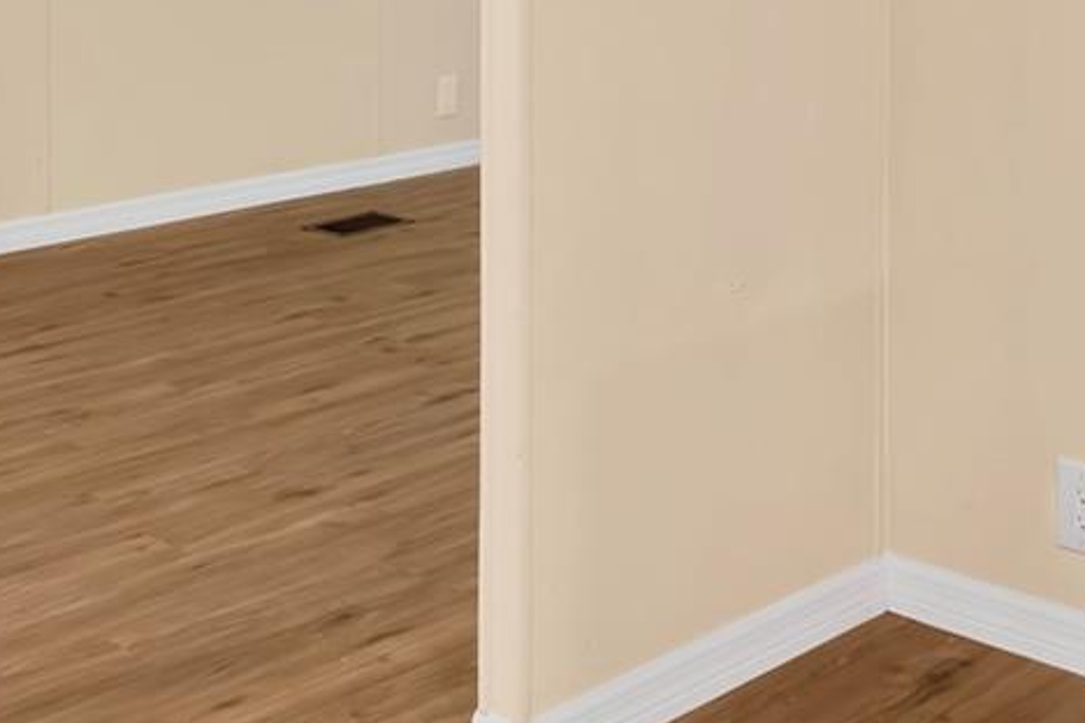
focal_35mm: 67
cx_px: 638
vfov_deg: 18.7
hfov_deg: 30.1
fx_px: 2010
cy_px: -257
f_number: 9
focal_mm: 13
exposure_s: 1
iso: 100
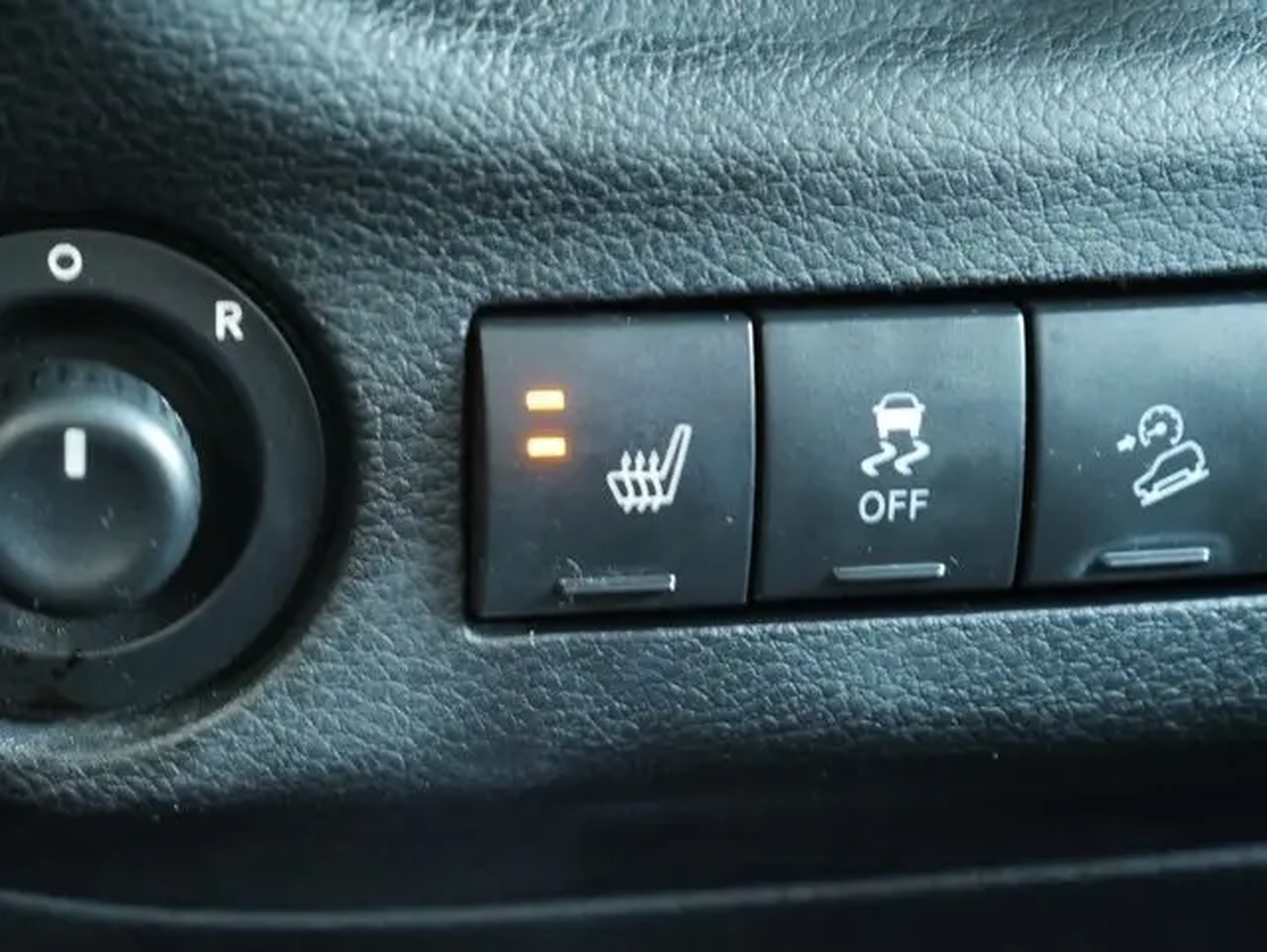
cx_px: 634
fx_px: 3077
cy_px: 476
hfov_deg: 23.3
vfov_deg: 17.6
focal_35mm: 84
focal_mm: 42
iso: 3200
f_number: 5.6
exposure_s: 1/8
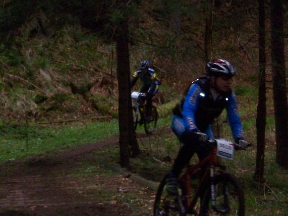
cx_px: 192
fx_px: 1364
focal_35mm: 164
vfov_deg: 9.0
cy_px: 91
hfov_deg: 12.0
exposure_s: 1/125
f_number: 4.4
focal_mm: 19.2
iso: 400
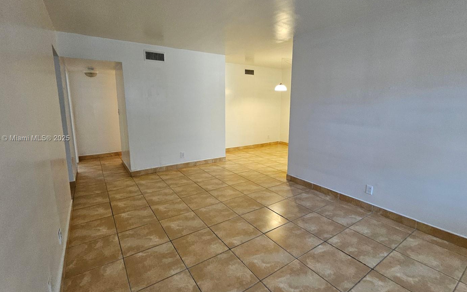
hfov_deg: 97.8
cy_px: 139
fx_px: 204
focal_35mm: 16
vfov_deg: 71.2
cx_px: 232
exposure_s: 1/30
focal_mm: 1.74
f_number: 2.2
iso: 320
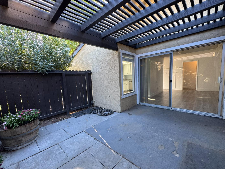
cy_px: 89
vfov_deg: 81.7
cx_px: 108
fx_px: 97
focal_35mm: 15
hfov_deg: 98.1
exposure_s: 1/99
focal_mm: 2.22
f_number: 2.2
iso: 125
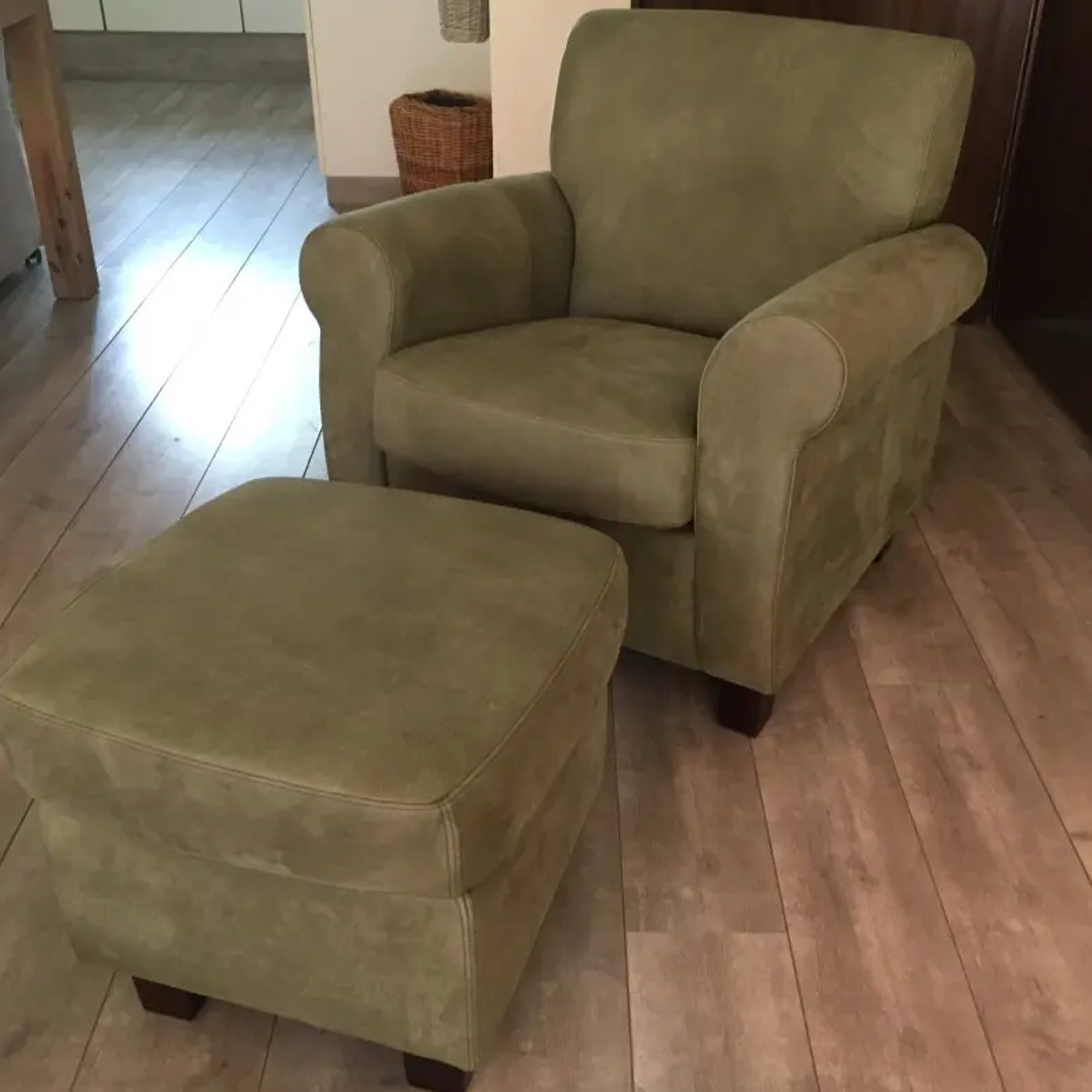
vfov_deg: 47.2
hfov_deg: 47.2
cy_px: 549
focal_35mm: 35
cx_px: 566
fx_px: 1249
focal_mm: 4.15
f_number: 2.2
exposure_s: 1/20
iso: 200
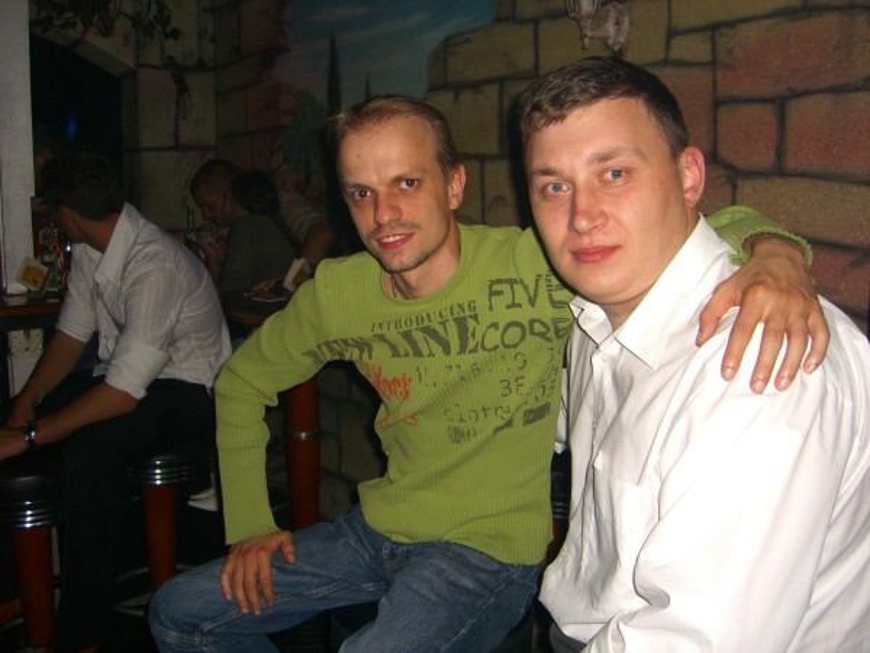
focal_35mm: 38
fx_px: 955
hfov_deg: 49.0
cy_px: 326
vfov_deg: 37.7
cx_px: 435
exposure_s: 1/60
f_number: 2.8
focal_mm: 7.9
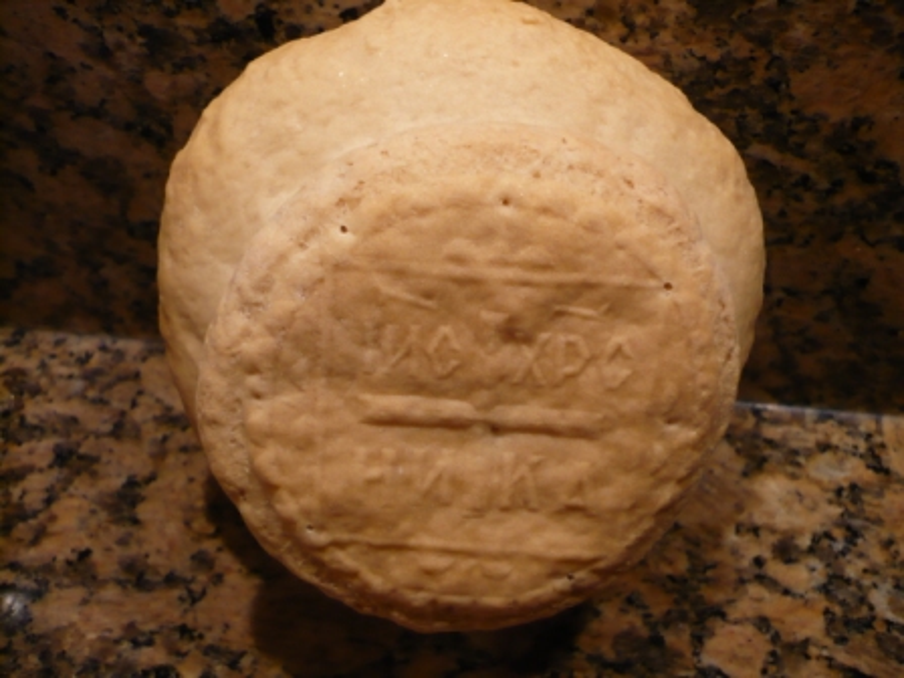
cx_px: 452
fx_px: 914
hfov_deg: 52.6
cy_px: 339
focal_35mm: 35
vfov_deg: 40.7
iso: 200
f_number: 2.8
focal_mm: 5.8
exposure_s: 1/30
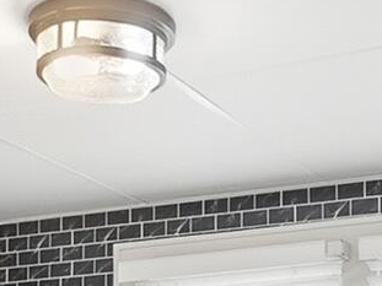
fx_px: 1004
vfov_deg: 14.7
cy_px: 473
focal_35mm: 91
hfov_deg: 21.5
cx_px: 238
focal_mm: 10
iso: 100
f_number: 4
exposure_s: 1/200
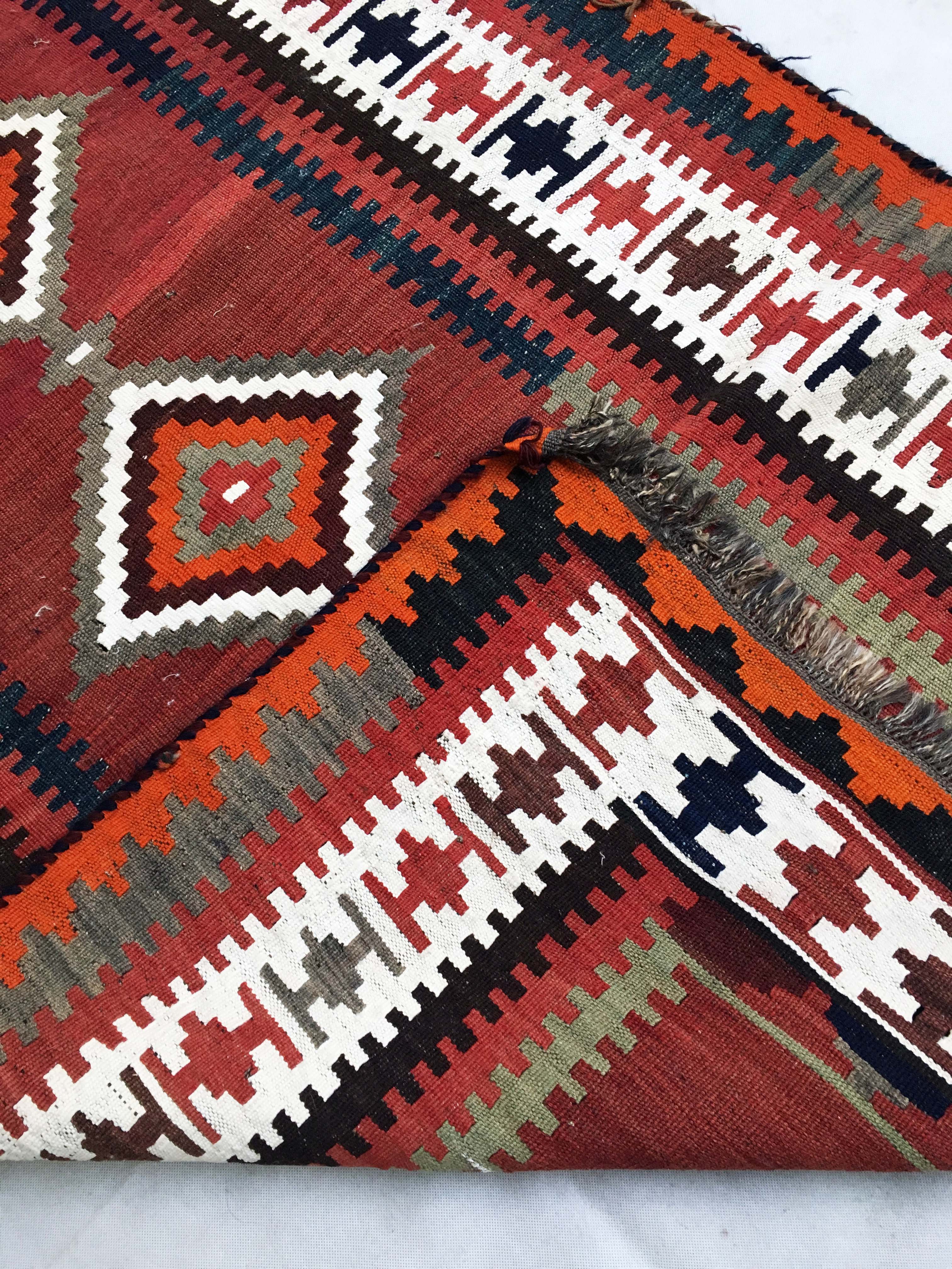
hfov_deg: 48.2
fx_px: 1063
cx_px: 476
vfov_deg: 61.7
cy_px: 634
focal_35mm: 29
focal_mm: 4.15
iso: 64
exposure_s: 1/33
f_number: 2.2
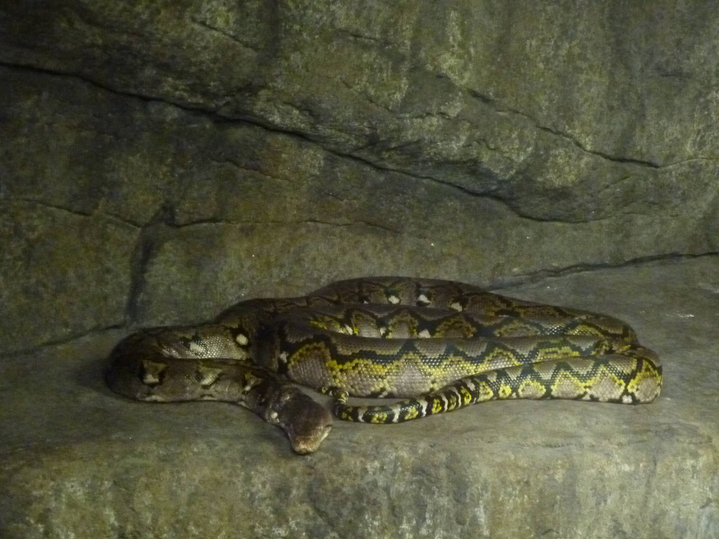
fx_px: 2659
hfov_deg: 15.4
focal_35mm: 128
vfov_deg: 11.6
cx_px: 360
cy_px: 270
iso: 1600
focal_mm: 21
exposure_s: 1/15
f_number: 4.4
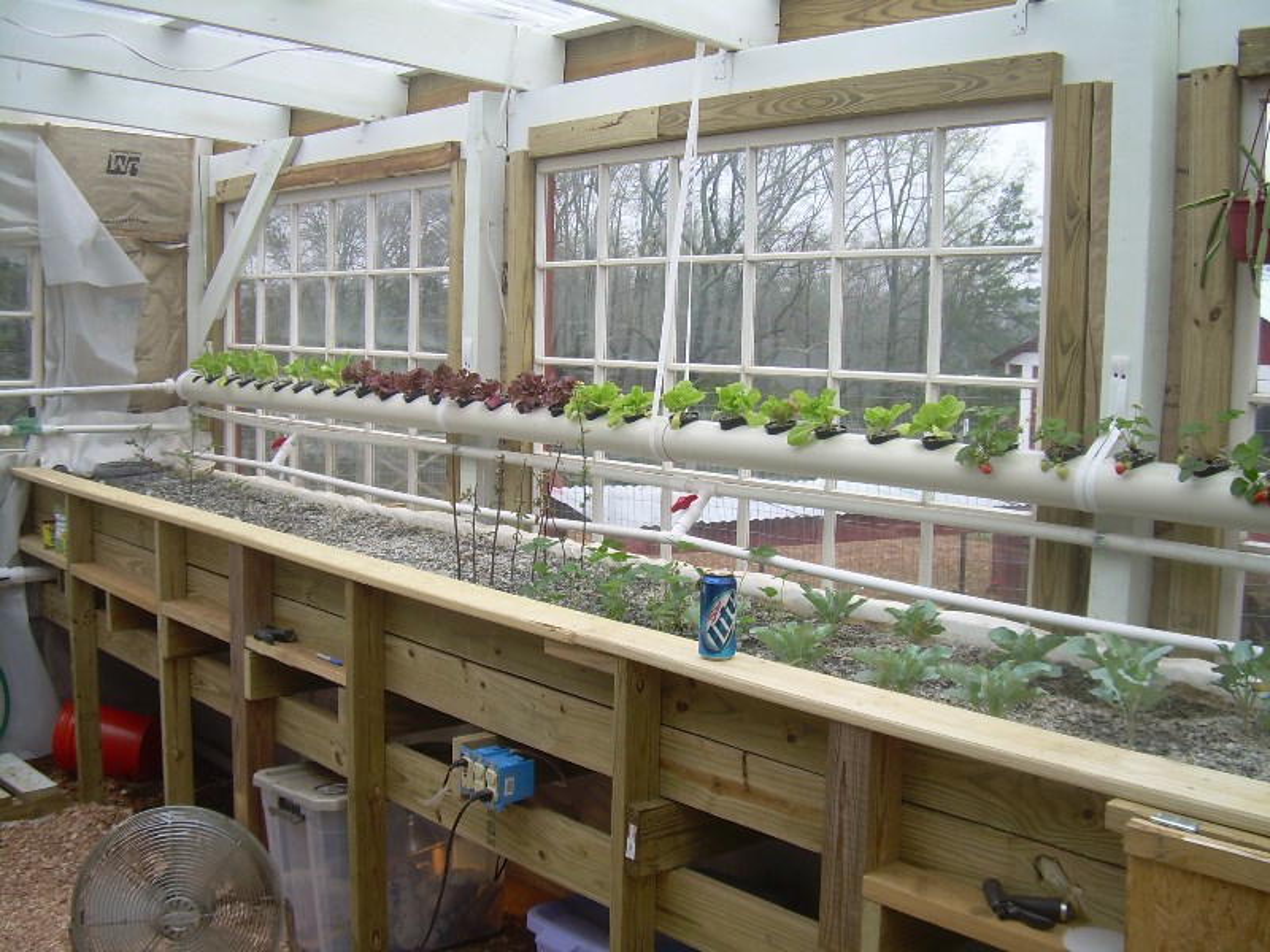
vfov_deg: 37.7
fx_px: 1394
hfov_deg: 49.0
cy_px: 476
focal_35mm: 38
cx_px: 635
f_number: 2.8
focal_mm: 6.3
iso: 50
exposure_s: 1/136
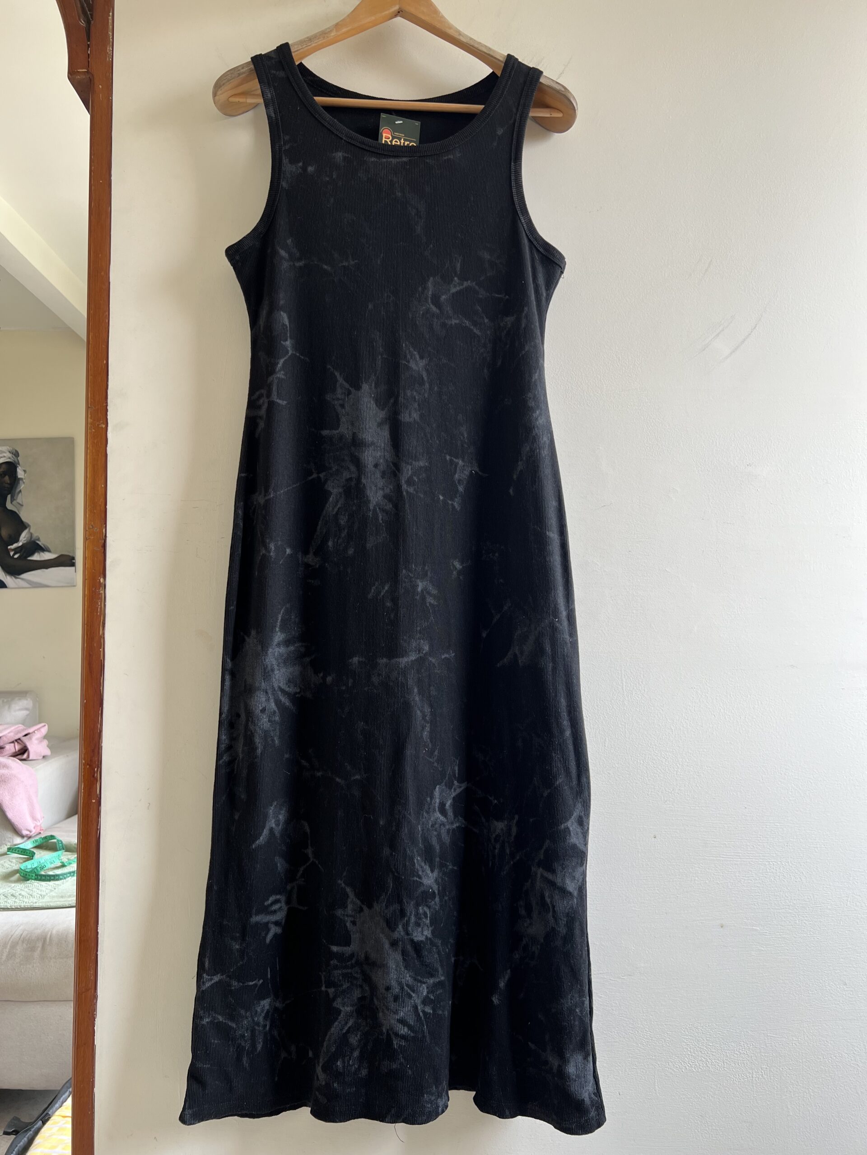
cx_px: 434
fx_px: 868
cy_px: 578
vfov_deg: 67.3
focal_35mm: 26
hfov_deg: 53.1
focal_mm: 5.7
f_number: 1.5
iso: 32
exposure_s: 1/151
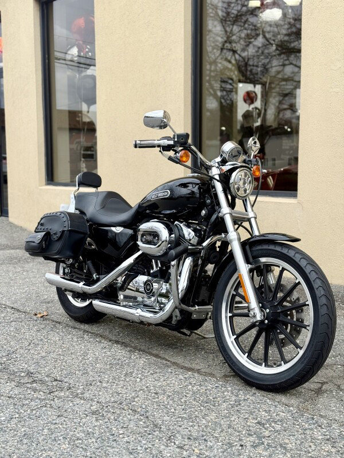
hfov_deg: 30.3
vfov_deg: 39.7
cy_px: 229
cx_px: 172
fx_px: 636
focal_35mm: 48
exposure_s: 1/210
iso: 80
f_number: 1.78
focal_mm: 6.76
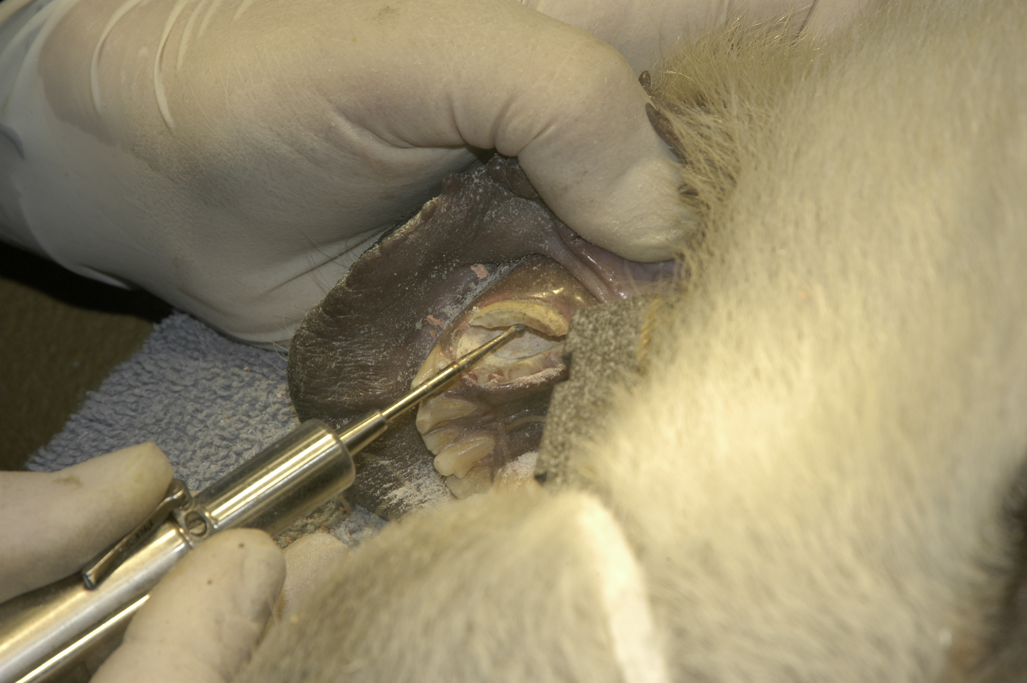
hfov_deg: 11.4
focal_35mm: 180
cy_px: 342
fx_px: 5130
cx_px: 514
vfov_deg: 7.6
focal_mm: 120
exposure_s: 1/180
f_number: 11
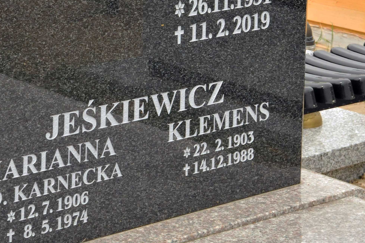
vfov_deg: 8.6
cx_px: 86
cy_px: 71
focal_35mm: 159
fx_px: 1610
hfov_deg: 12.9
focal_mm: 48
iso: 800
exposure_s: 1/250
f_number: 11
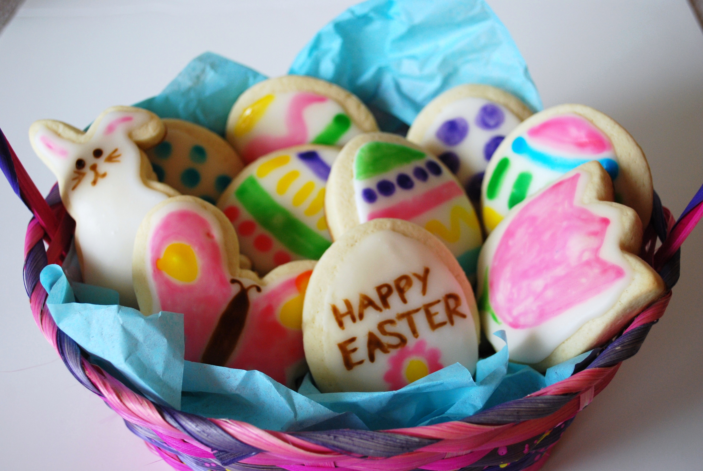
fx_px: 850
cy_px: 236
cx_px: 352
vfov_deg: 30.9
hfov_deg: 44.9
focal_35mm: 44
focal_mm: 29
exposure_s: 1/30
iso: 500
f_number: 4.8
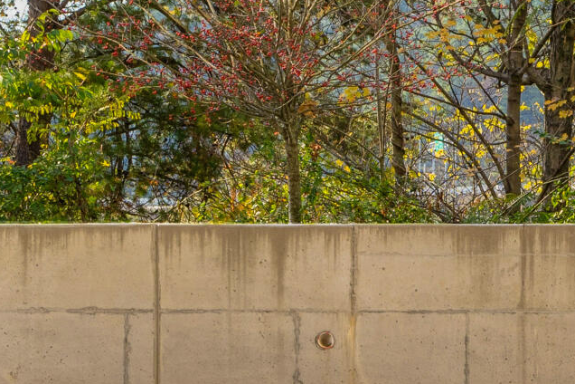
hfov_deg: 11.6
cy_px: 212
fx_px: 2635
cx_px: 1026
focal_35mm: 165
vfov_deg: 8.3
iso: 320
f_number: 7.1
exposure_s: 1/125
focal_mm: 35
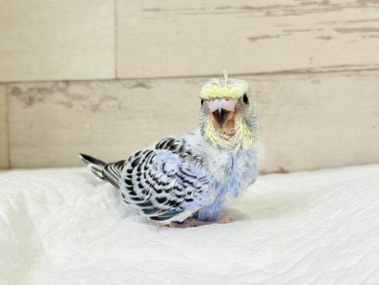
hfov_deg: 36.8
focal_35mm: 52
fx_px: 569
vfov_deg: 28.0
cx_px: 190
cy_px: 142
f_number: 1.6
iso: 50
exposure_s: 1/50
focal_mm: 5.96
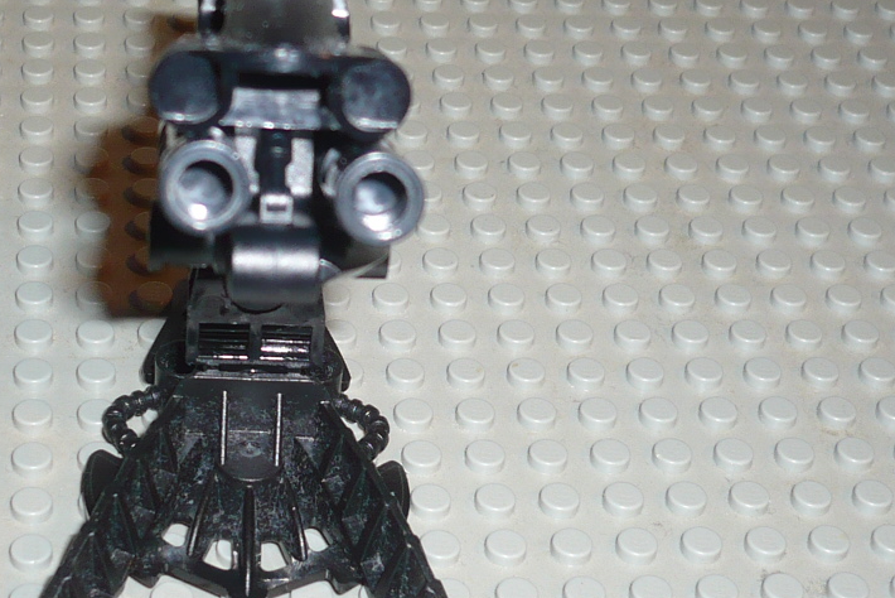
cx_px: 291
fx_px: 2039
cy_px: 352
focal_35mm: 82
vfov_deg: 16.7
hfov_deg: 24.6
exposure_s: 1/30
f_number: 2.8
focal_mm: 5.8
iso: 100
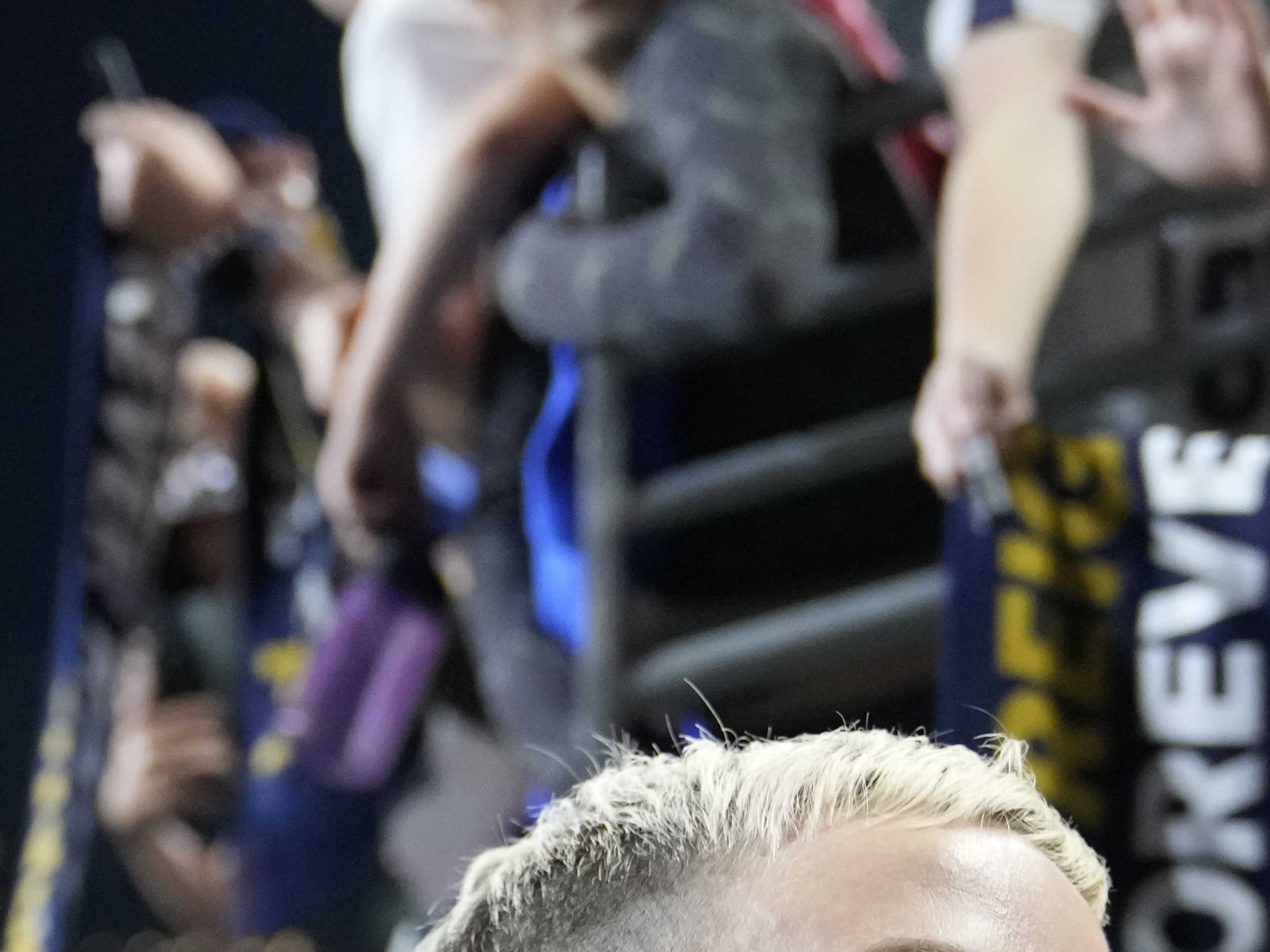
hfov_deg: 16.8
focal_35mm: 117
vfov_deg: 12.5
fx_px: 4293
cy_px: 990
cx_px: 478
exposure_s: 1/800
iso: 3200
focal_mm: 36
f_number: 2.8
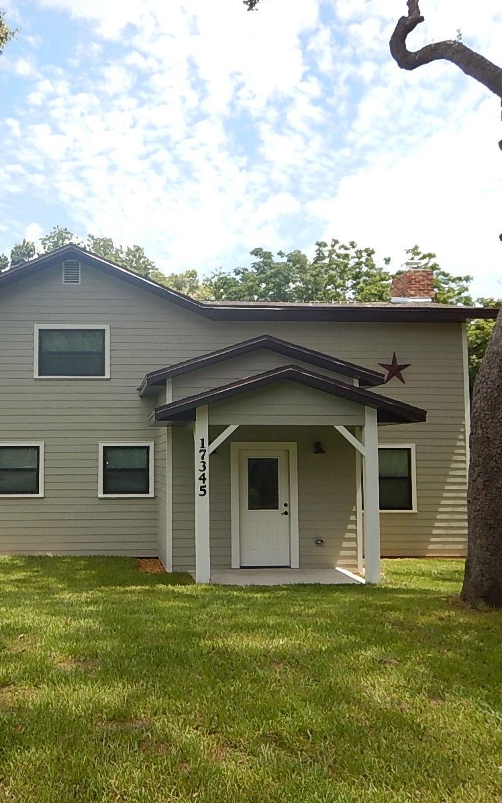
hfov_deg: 36.7
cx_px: 148
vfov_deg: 56.7
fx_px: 744
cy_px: 401
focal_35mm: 34
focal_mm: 4.3
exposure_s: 1/1000
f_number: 2.8
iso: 125
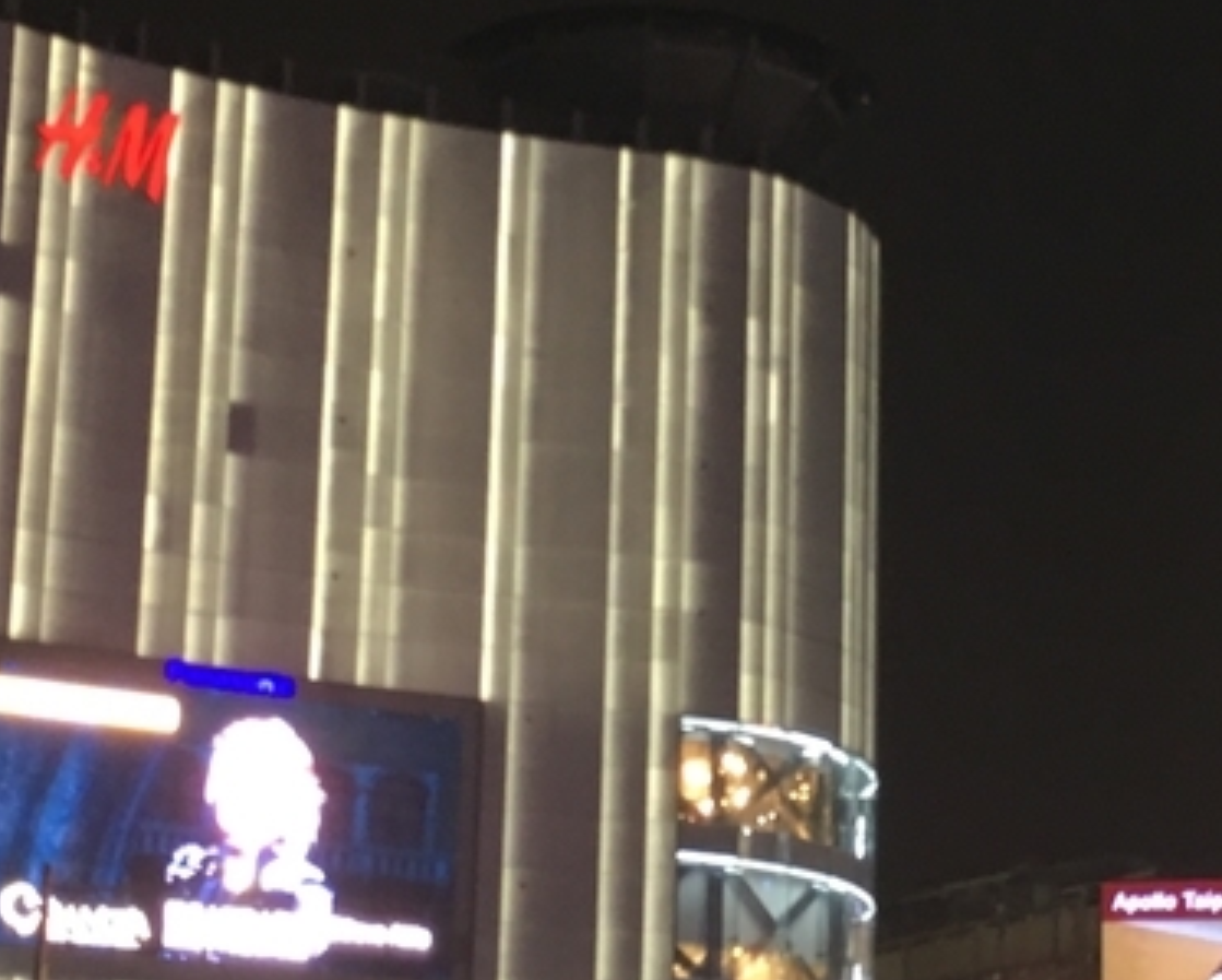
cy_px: 662
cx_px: 842
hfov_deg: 20.9
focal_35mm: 91
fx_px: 3294
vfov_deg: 16.9
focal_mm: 4.15
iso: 80
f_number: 2.2
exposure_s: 1/30
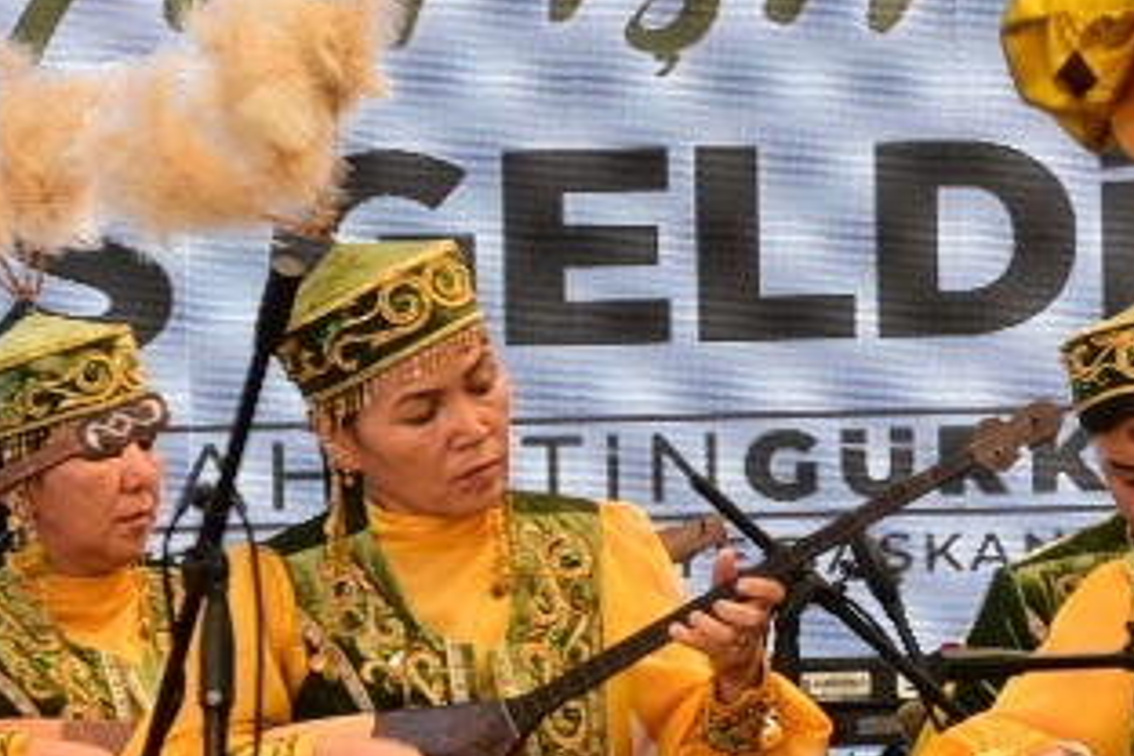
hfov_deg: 8.2
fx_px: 7843
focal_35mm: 249
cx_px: 1090
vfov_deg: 5.5
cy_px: 316
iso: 64
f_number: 4.5
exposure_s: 1/80
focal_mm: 48
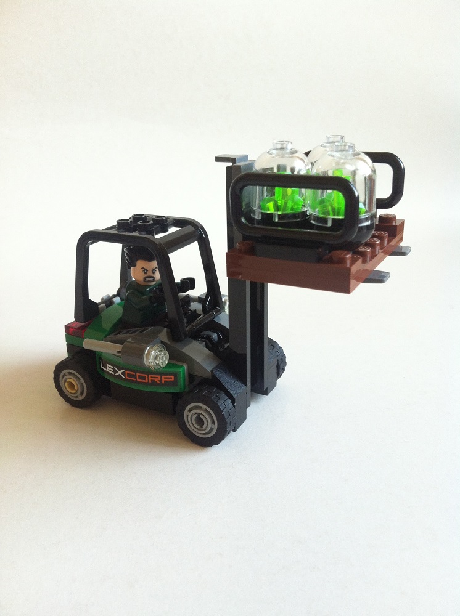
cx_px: 230
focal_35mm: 35
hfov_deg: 40.6
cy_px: 308
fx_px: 622
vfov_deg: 52.7
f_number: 2.8
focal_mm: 3.85
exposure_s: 1/17
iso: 80
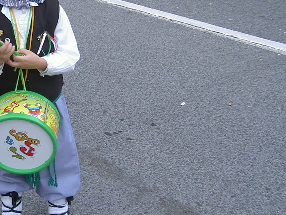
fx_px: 669
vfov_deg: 18.0
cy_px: 35
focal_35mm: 81
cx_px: 5
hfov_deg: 23.2
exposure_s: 1/65.8
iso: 100
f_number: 2.8
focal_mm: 8
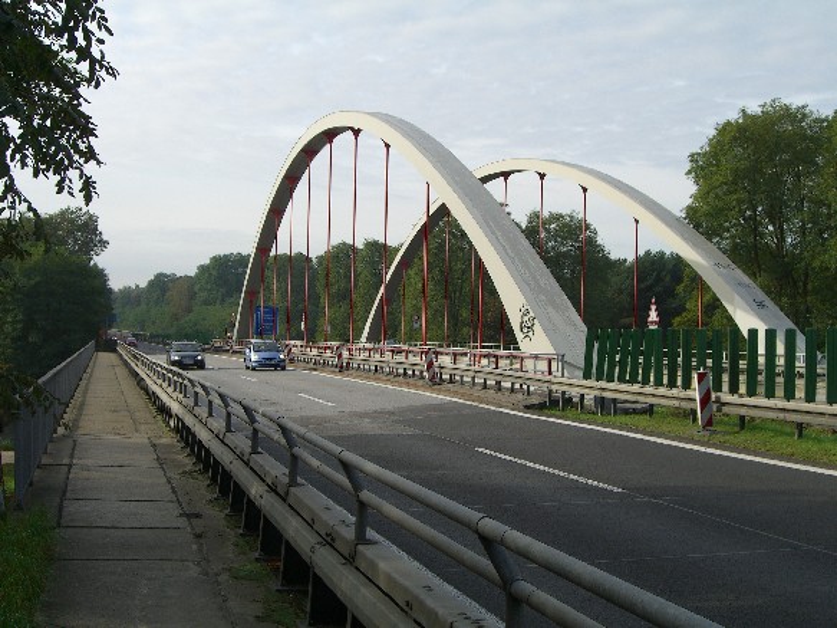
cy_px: 314
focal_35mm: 57
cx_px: 418
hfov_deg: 33.8
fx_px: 1378
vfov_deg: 25.7
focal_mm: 11.8
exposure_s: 1/400
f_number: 5
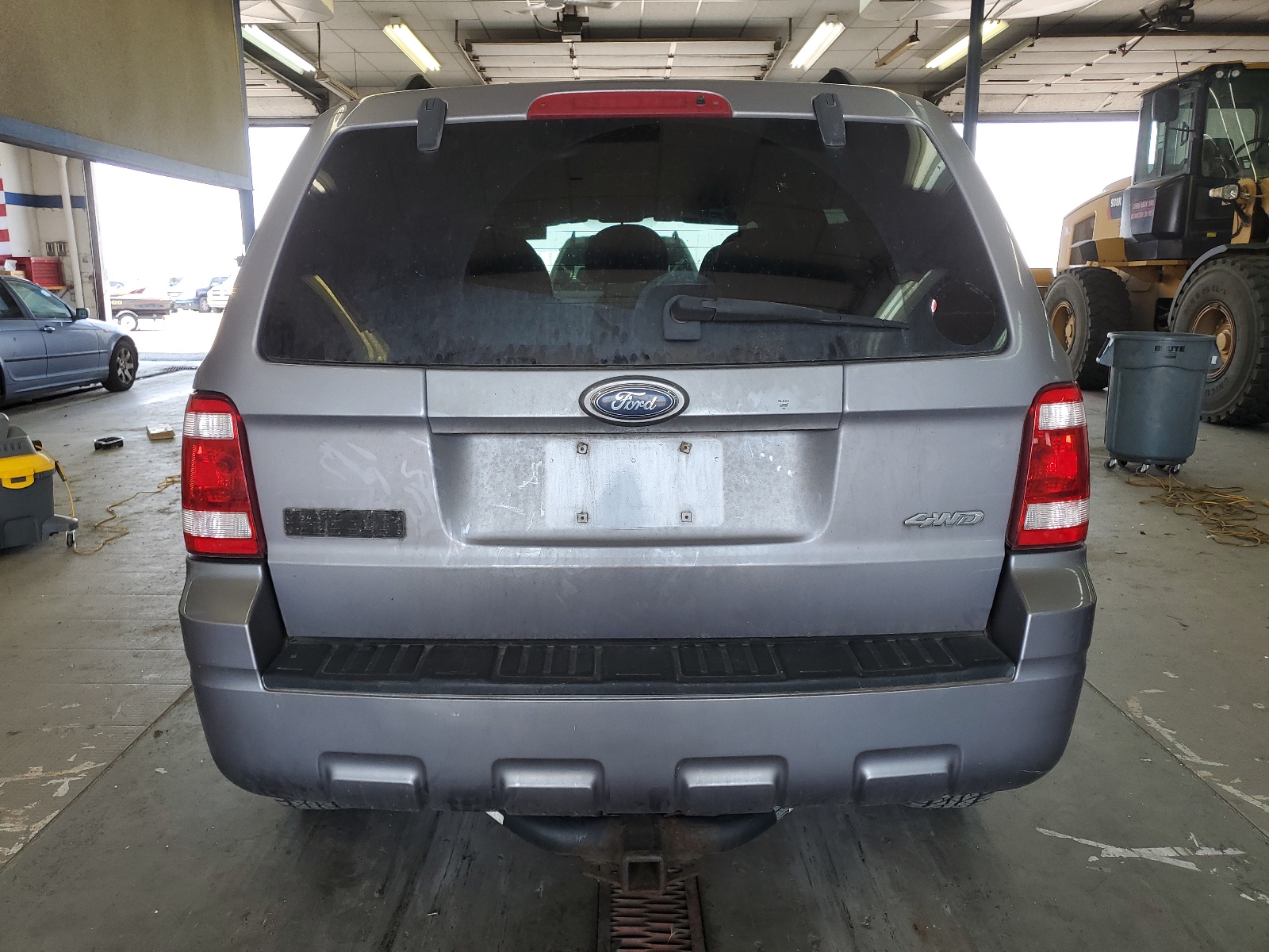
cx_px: 634
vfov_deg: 53.1
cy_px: 476
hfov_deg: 67.3
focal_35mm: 26
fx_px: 953
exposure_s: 1/175
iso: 50
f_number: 1.5
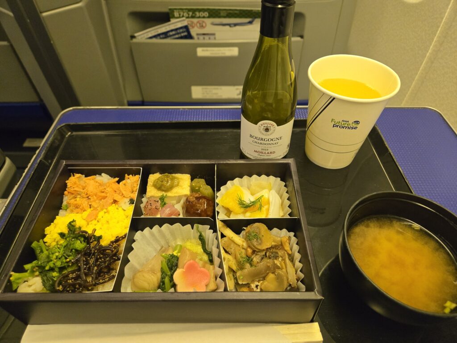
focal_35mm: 23
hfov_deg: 73.9
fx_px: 304
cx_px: 228
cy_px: 172
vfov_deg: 58.9
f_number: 1.8
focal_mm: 5.4
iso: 640
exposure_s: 1/100
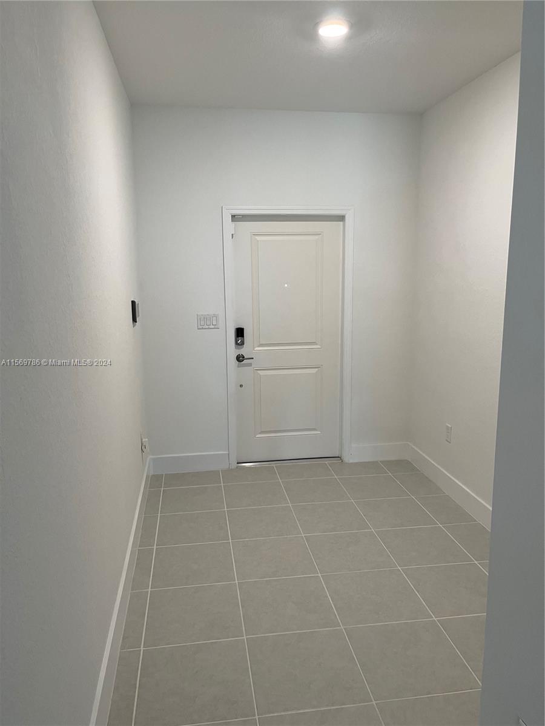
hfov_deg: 53.1
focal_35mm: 26
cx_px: 272
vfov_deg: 67.3
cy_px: 363
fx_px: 546
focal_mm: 5.1
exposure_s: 1/60
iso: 100
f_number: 1.6
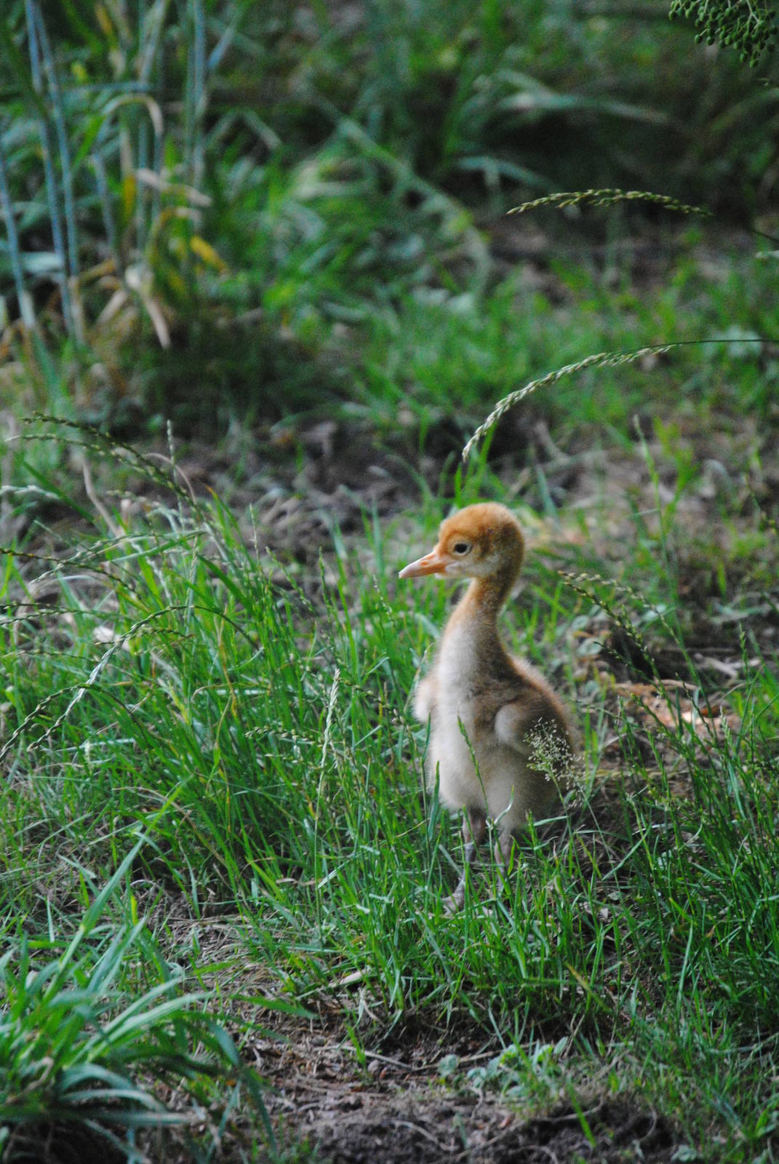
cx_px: 390
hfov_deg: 4.6
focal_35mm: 300
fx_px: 9709
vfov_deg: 6.9
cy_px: 582
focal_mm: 200
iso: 1400
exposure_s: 1/500
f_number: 5.6
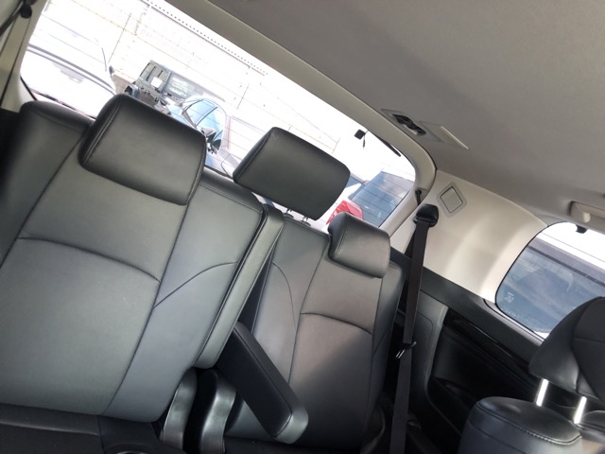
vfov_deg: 49.7
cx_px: 302
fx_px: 489
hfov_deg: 63.4
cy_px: 227
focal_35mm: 28
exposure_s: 1/9
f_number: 1.8
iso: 100
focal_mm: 3.99
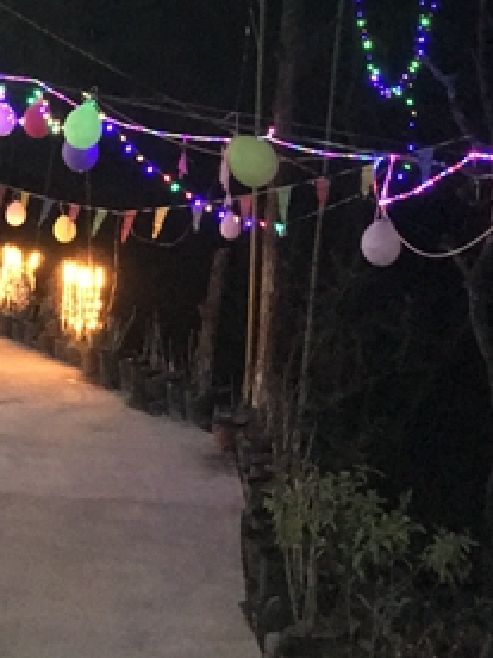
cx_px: 83
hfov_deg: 17.4
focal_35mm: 84
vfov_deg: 22.2
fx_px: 1595
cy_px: -33
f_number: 2.2
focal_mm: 4.15
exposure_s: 1/17
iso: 1000
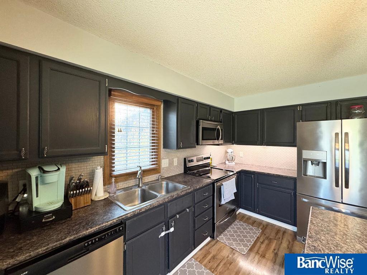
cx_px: 184
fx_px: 148
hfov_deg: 102.1
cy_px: 138
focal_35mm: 14
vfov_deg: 85.7
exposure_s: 1/97
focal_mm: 2.22
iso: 320
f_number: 2.2
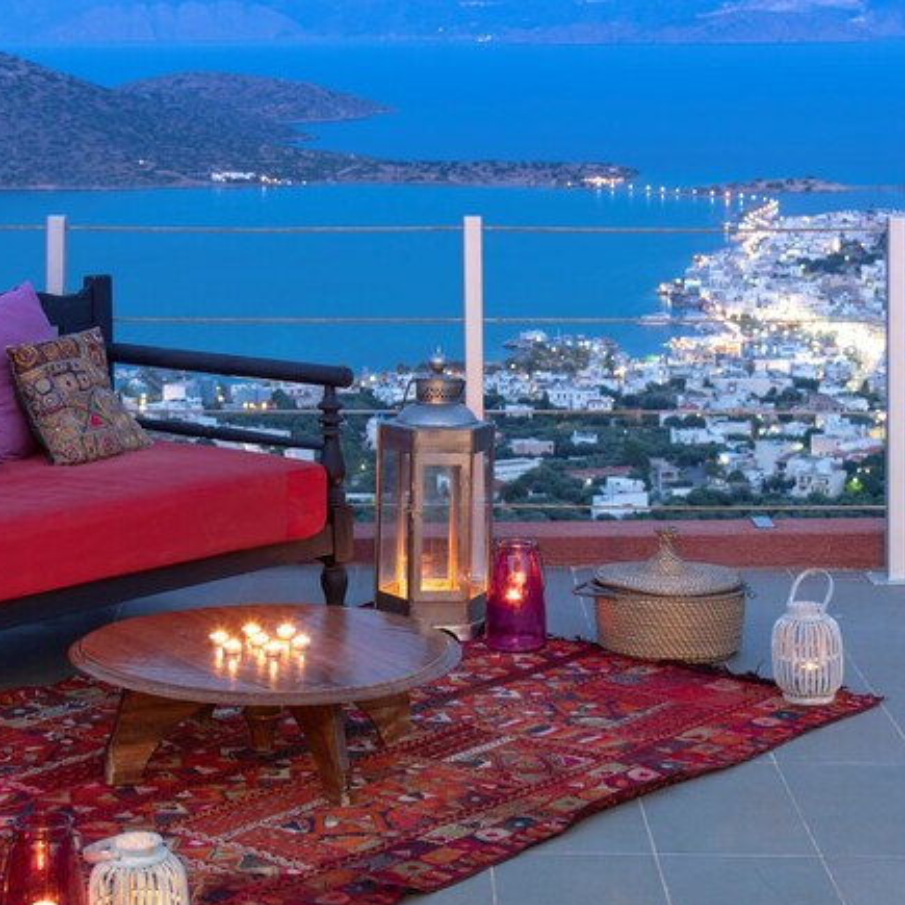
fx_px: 2366
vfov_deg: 21.7
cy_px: 445
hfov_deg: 21.6
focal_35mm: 80
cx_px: 406
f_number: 8
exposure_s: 10
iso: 125
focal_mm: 40
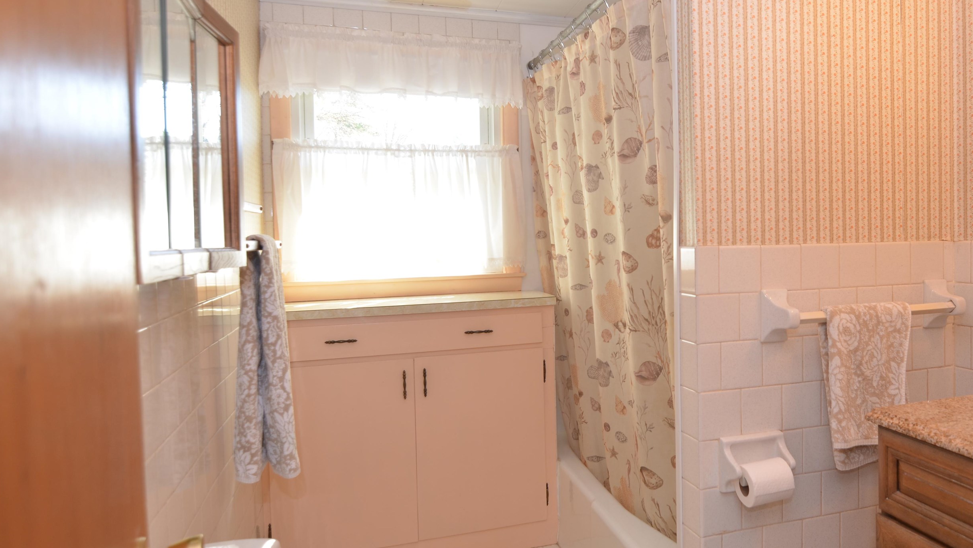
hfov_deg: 71.4
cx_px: 609
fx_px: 662
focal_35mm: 26
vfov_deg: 44.9
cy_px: 252
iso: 200
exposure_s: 1/60
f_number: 4
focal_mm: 13
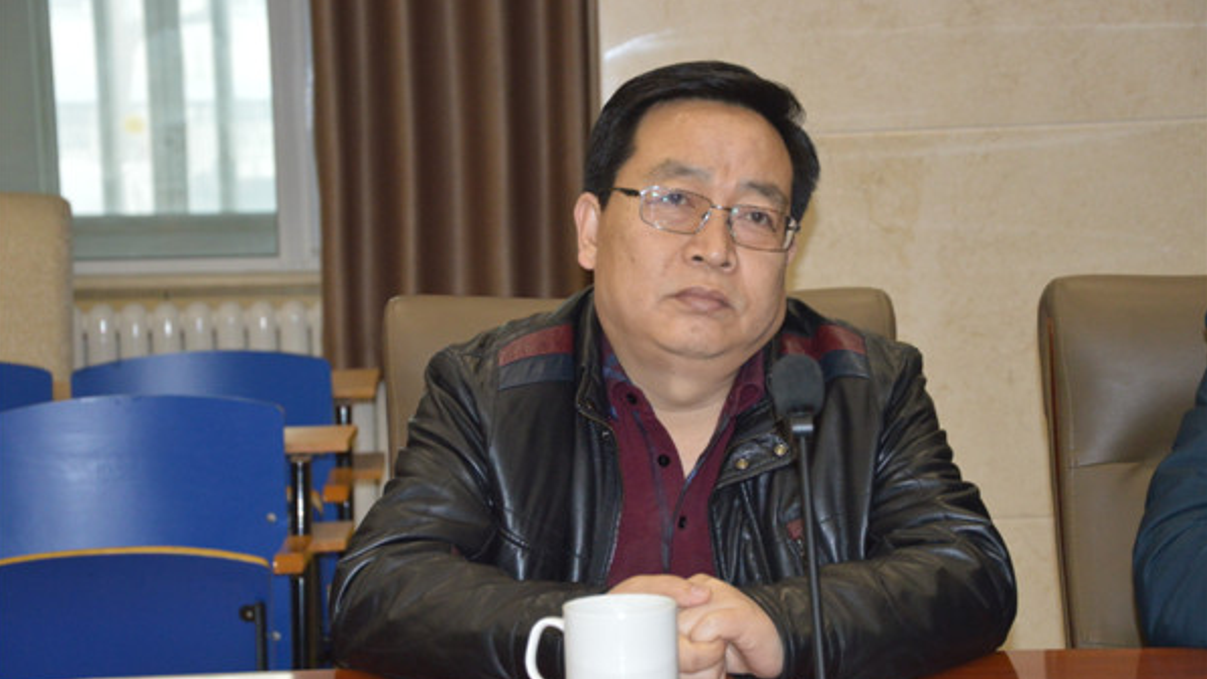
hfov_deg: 20.6
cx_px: 602
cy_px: 380
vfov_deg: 11.6
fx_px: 3329
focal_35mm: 104
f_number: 5.3
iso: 1600
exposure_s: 1/60
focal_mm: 66
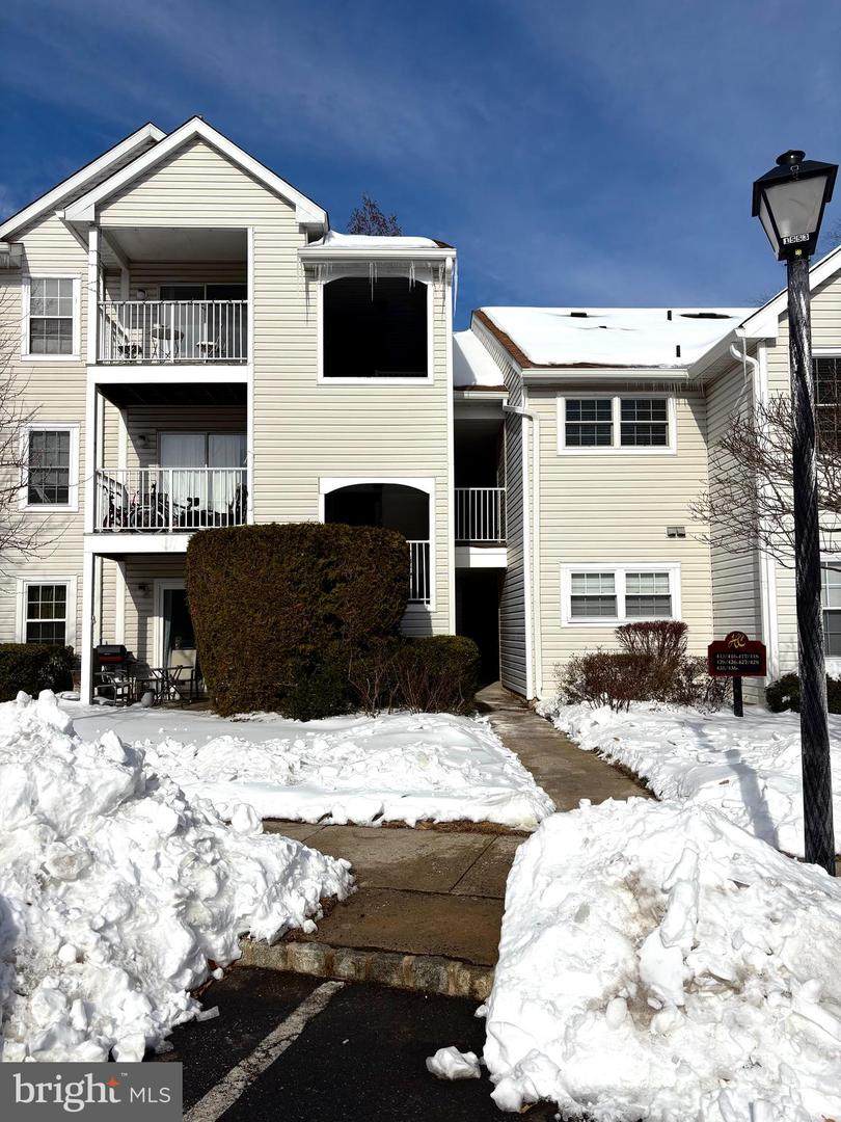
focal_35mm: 26
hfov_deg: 53.1
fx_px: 842
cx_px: 420
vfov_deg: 67.3
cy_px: 561
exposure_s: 1/10101
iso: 50
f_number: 1.6
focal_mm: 5.96
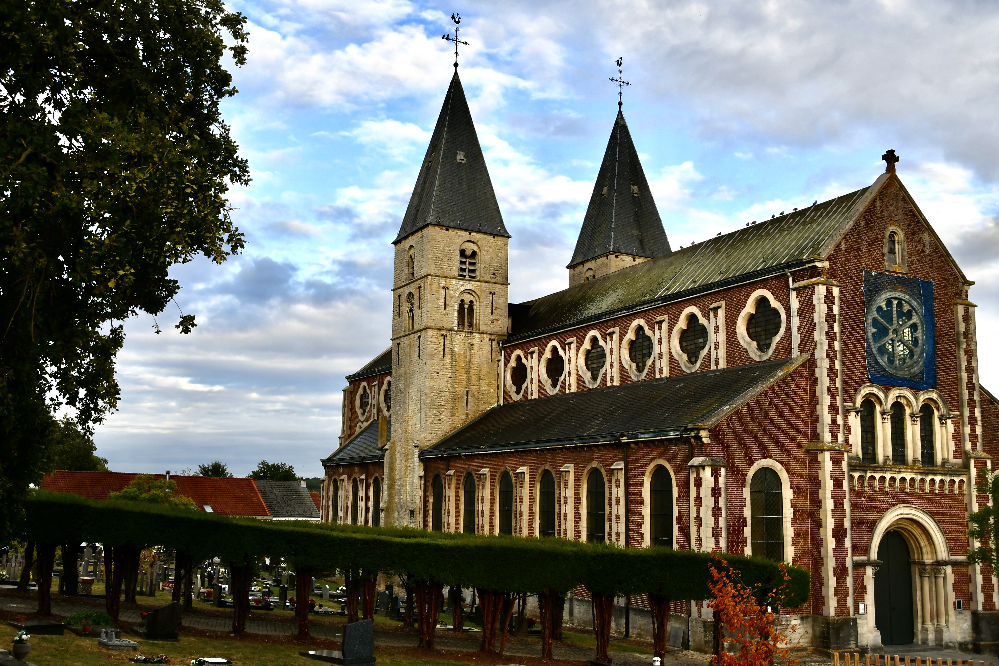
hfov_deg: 51.9
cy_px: 333
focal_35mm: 37
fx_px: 1027
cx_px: 500
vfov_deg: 35.9
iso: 200
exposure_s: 1/250
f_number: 7.1
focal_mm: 25
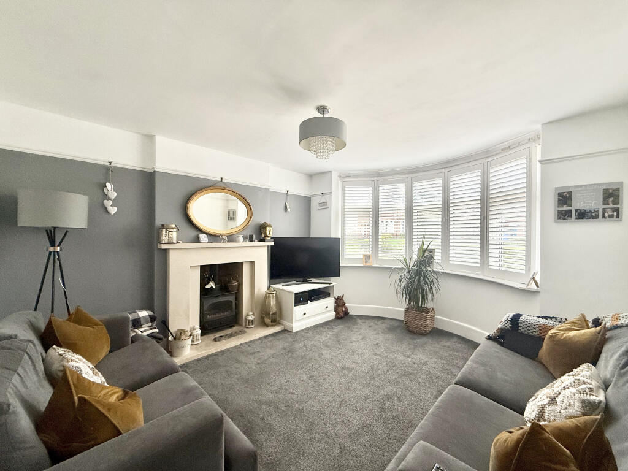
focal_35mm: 14
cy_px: 236
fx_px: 254
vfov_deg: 85.7
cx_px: 314
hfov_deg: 102.1
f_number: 2.2
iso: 160
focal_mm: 2.22
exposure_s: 1/99
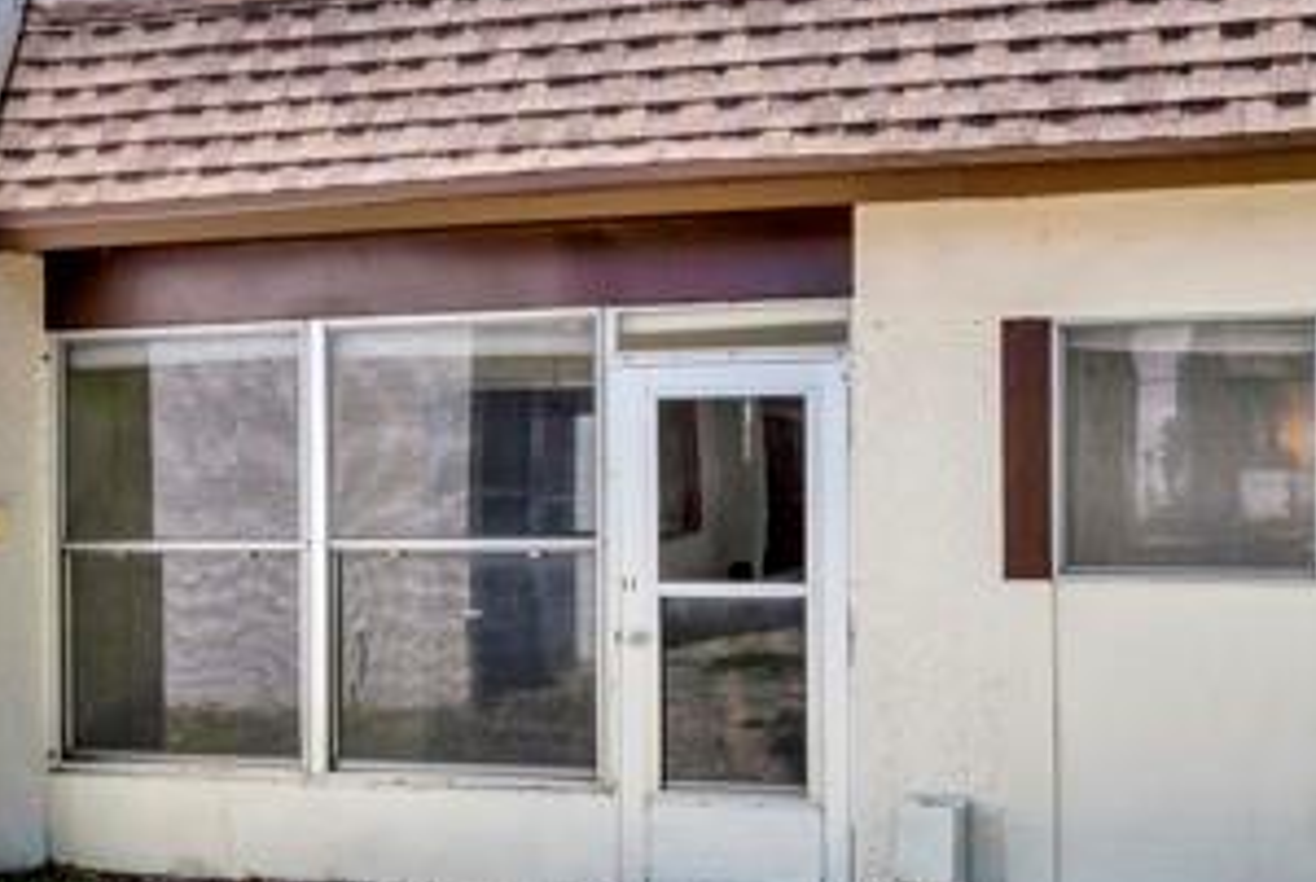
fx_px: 2197
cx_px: 570
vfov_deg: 22.7
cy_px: 529
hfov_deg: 33.3
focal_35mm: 60
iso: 250
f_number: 6.3
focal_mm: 30
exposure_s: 1/500
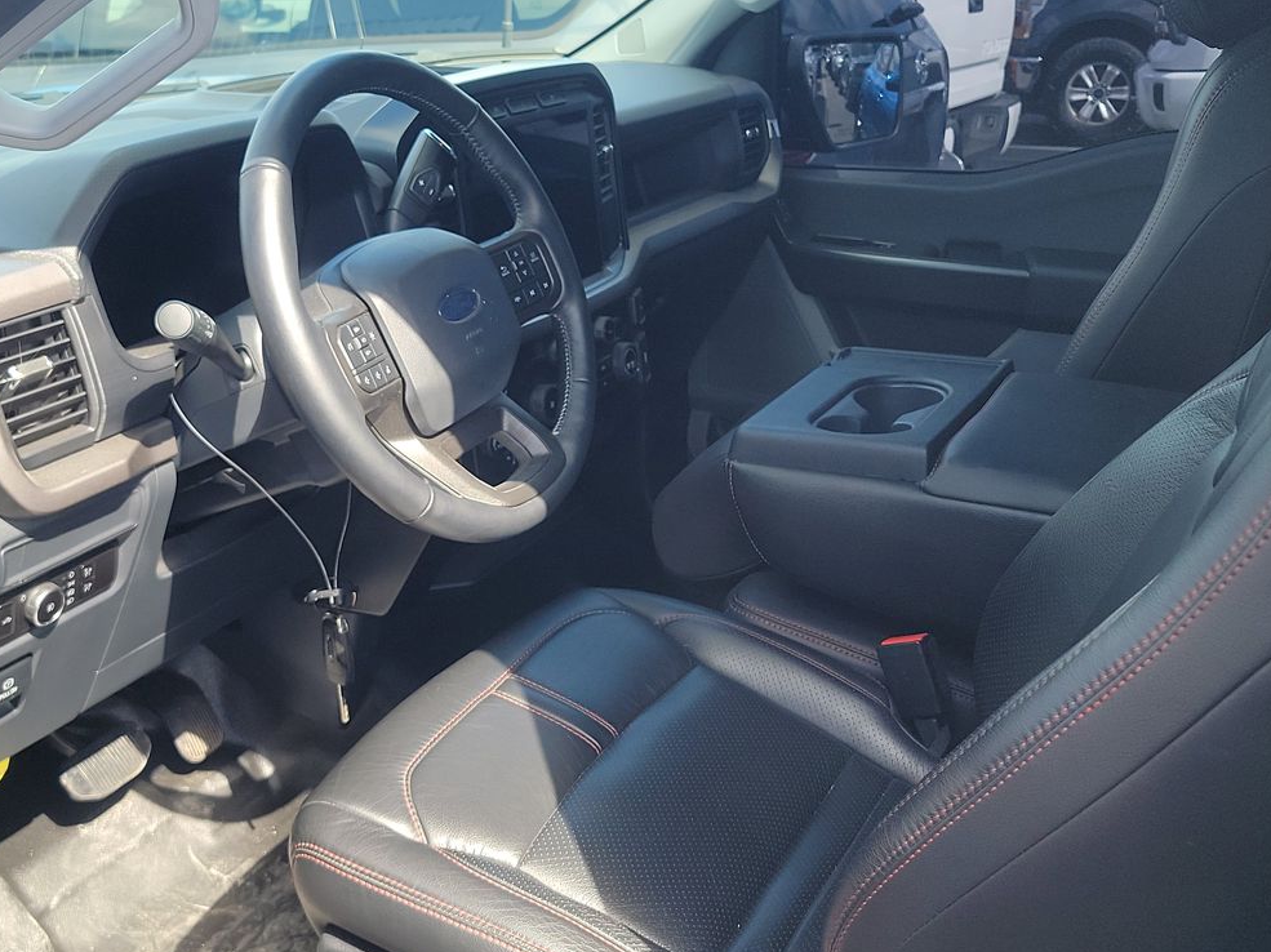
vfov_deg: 36.8
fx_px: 1431
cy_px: 503
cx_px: 521
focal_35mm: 39
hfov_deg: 47.7
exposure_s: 1/119
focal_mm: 6.7
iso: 70
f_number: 1.8
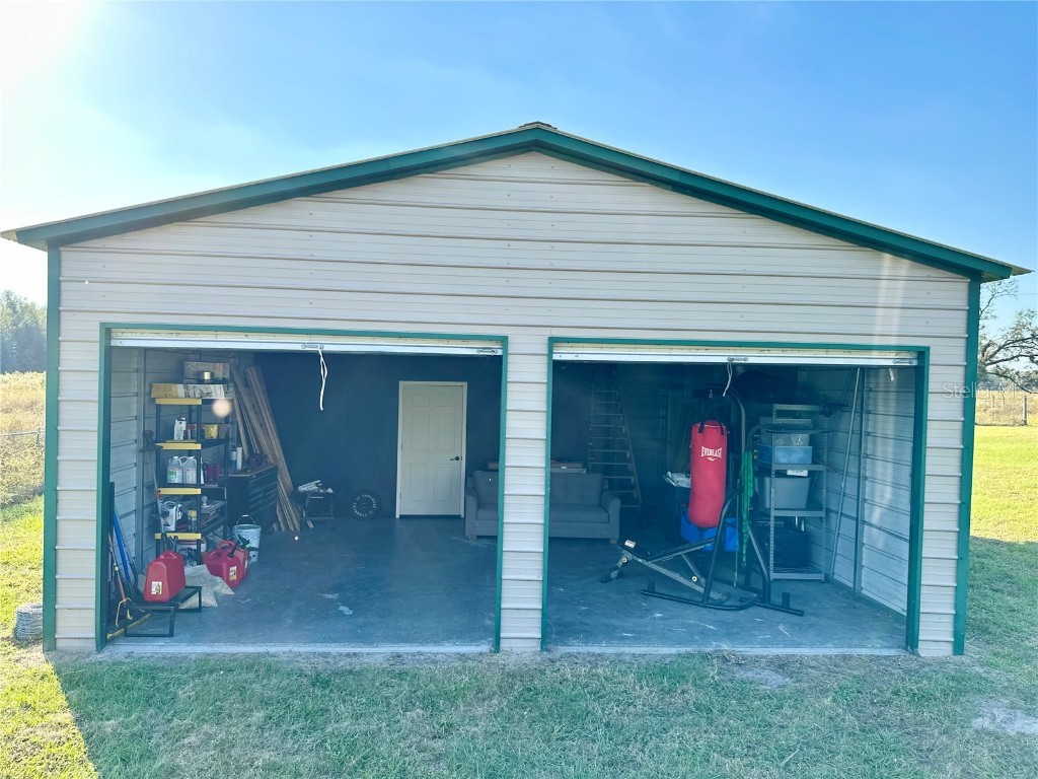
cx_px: 519
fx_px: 720
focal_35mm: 24
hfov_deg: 71.6
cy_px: 390
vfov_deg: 56.8
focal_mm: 6.86
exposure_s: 1/1256
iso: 80
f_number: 1.78
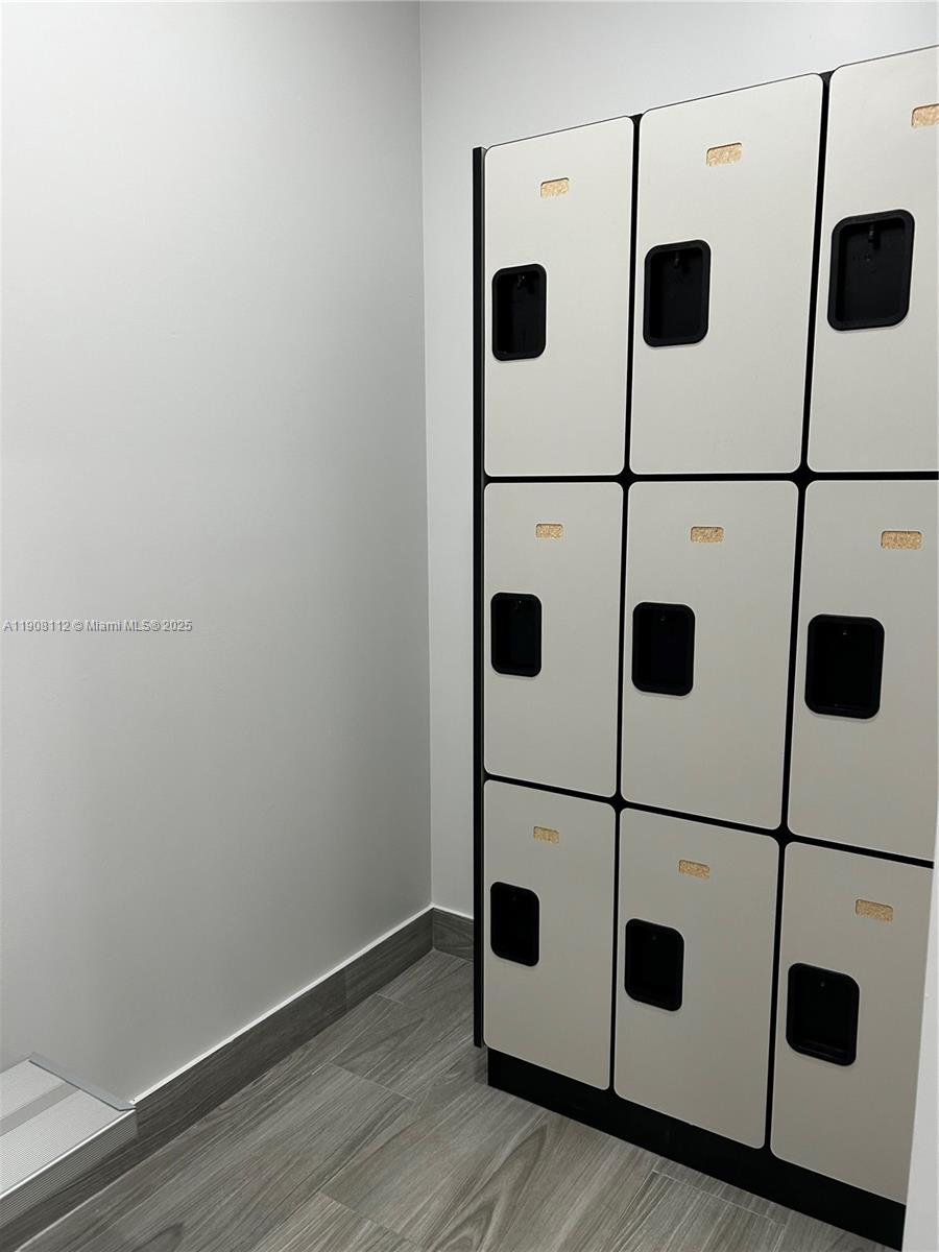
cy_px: 626
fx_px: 940
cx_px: 470
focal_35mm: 26
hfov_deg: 53.1
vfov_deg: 67.3
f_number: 1.5
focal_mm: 5.7
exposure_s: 1/120
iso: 125
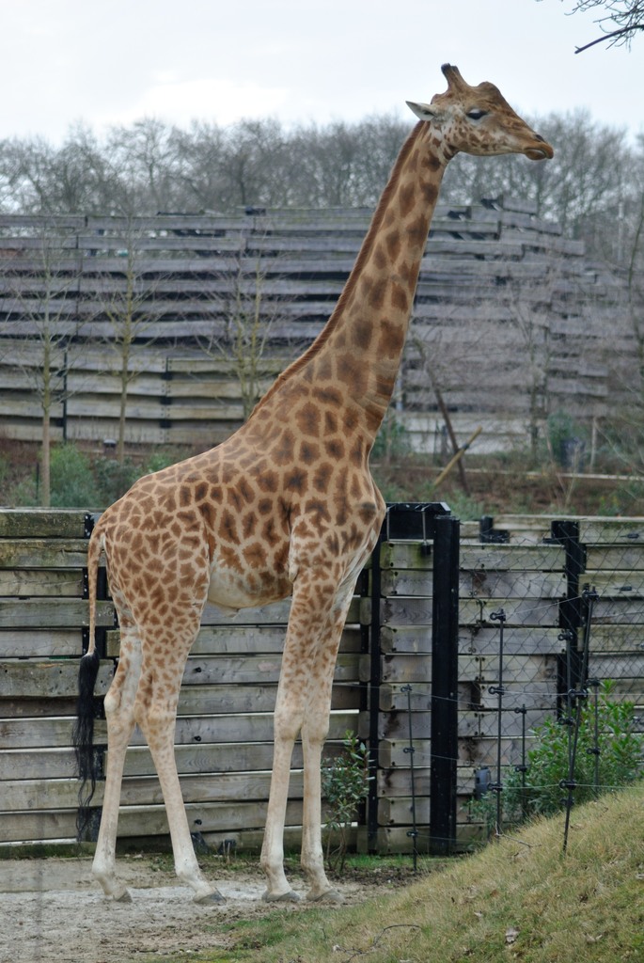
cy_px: 482
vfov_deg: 10.1
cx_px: 322
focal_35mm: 202
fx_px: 5421
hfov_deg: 6.8
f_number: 4.5
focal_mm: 135
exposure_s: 1/320
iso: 200
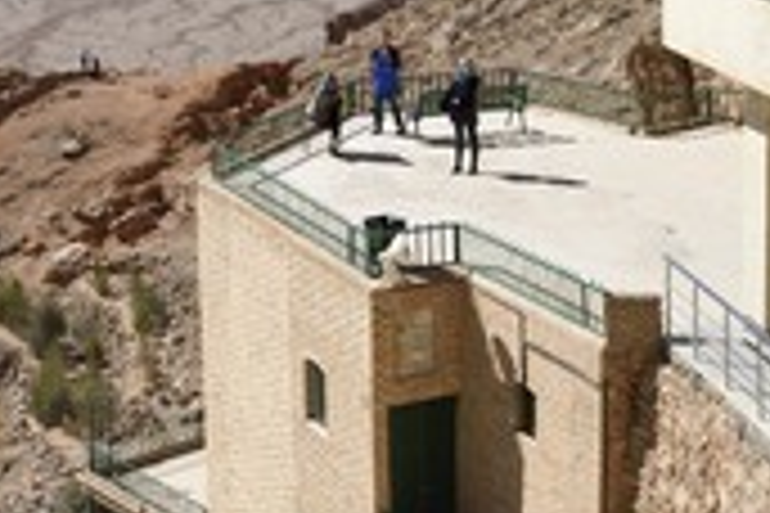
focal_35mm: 86
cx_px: 536
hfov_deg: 23.5
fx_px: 1839
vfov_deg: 15.7
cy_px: 32
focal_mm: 35
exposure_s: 1/250
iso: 400
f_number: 20
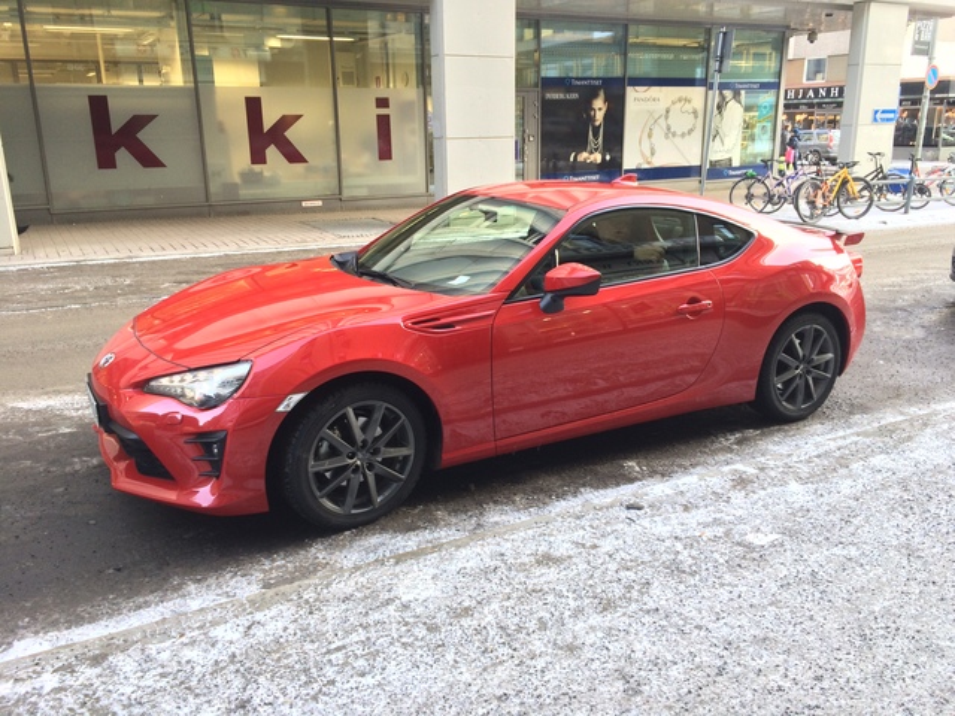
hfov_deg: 61.7
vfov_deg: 48.2
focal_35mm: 29
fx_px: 800
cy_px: 358
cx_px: 478
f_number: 2.2
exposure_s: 1/33
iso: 50
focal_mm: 4.15
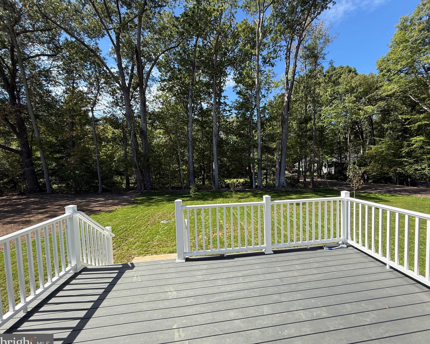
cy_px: 176
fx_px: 191
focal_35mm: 15
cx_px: 232
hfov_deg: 96.6
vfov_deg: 84.0
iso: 50
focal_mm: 2.22
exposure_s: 1/770
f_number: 2.2
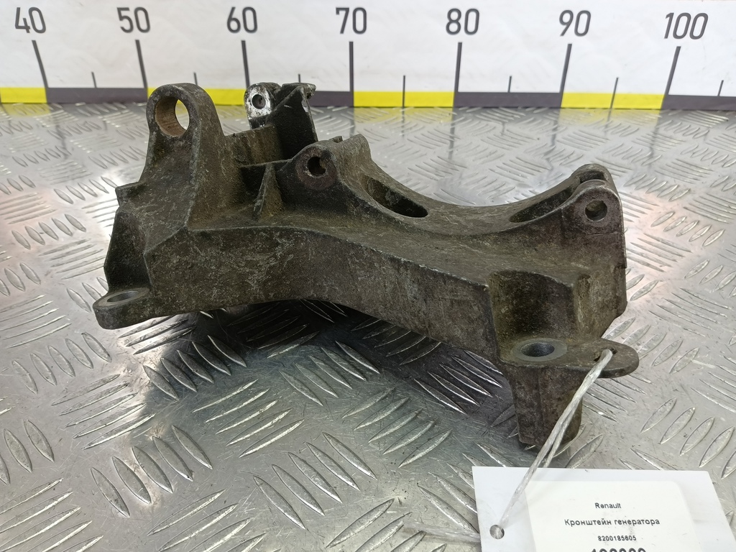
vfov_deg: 58.9
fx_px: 489
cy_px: 276
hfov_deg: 73.9
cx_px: 368
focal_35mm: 23
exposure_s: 1/50
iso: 116
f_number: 1.6
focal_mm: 4.11
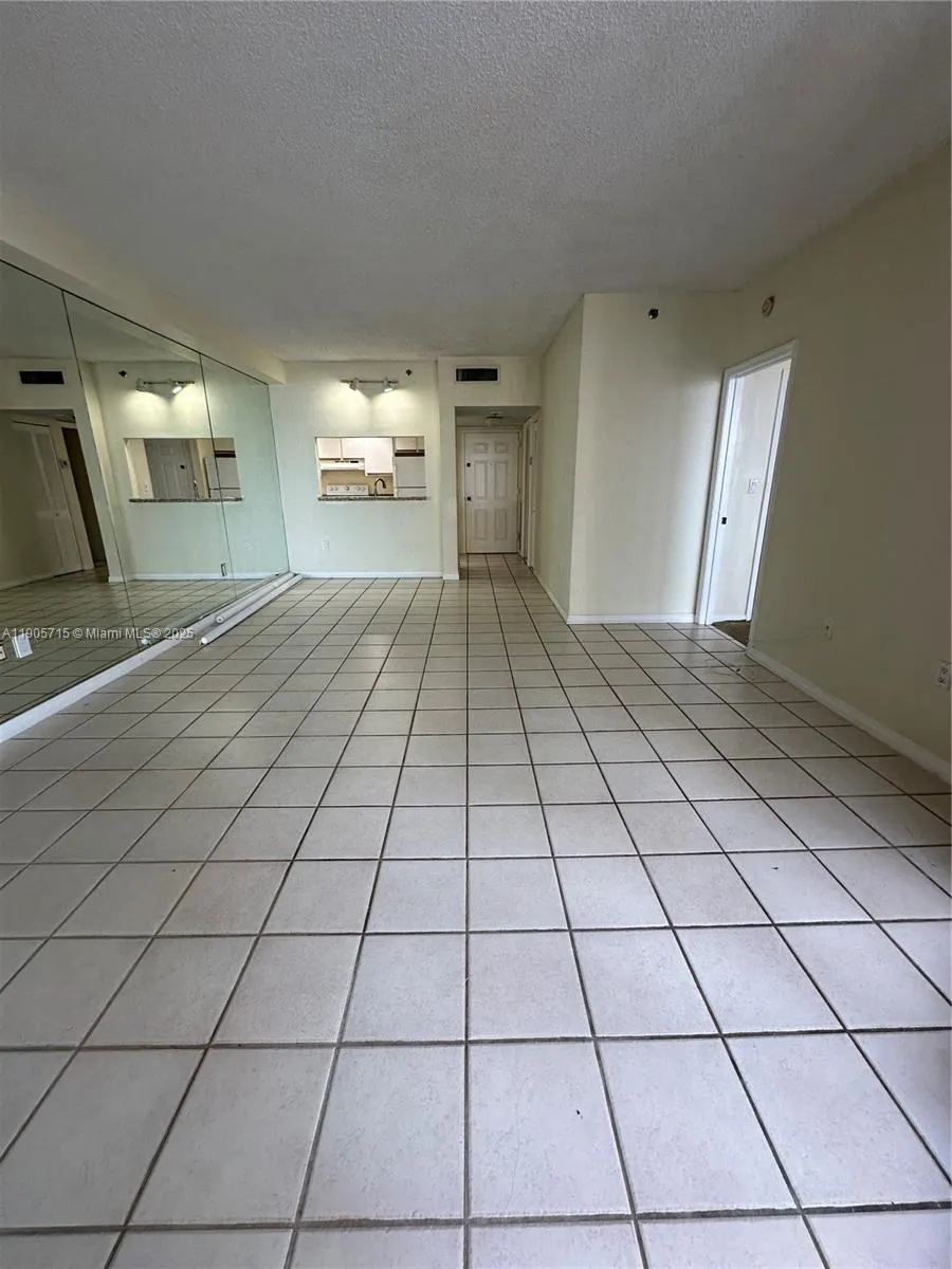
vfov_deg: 102.1
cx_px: 476
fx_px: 513
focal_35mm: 14
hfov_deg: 85.7
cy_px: 634
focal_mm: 2.22
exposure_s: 1/120
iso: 160
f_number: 2.2
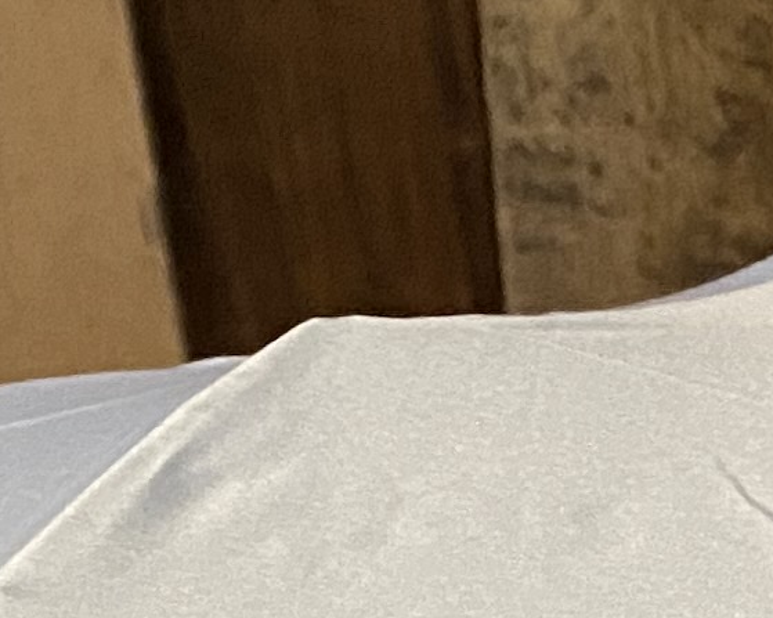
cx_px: 918
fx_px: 4186
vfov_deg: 7.6
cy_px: 1725
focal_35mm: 183
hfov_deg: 10.4
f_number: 1.8
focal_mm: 4.25
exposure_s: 1/60
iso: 250
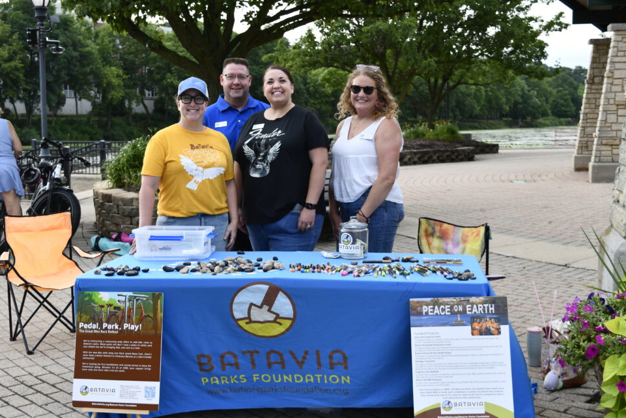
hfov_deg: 40.3
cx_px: 300
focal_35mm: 49
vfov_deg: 27.5
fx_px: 852
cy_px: 211
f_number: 5.6
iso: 320
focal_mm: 31
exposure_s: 1/250
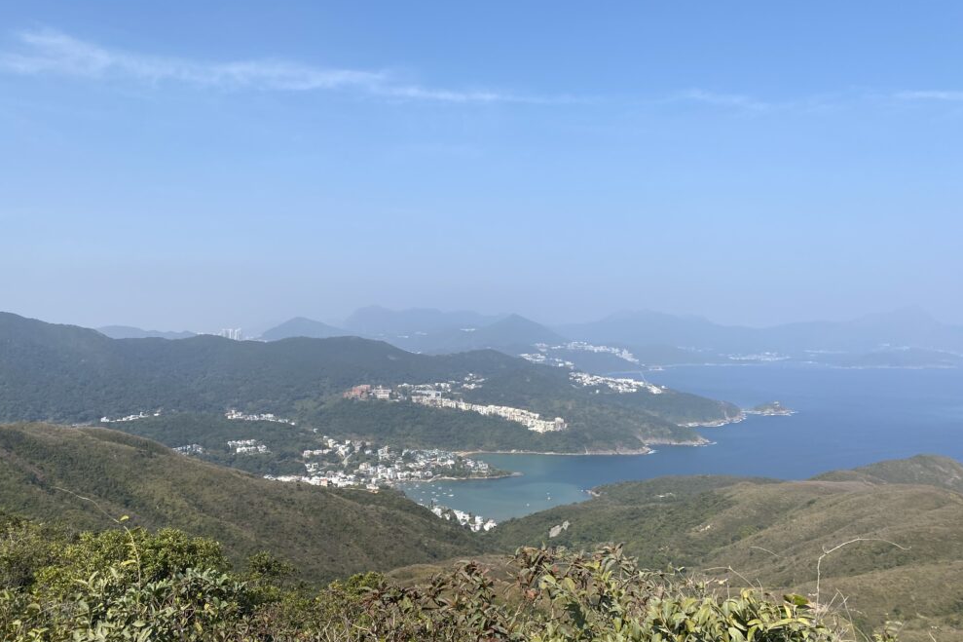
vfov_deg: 46.4
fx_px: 749
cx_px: 467
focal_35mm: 28
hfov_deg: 65.5
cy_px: 338
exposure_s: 1/2967
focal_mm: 4.25
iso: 32
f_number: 1.8
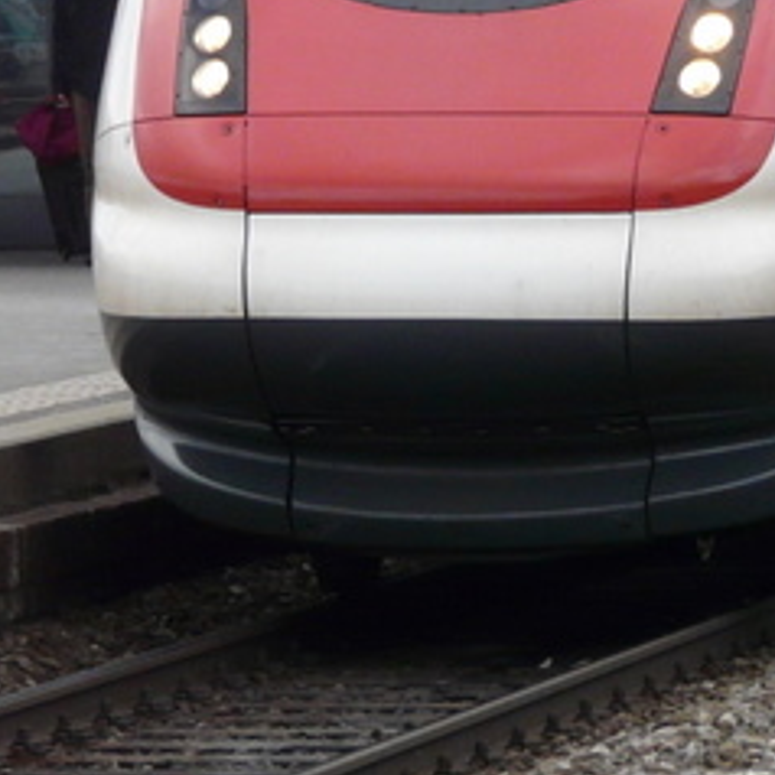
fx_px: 12133
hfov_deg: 3.6
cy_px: -20
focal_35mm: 479
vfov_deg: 3.7
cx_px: 1049
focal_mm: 21.1
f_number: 4
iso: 160
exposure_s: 1/250
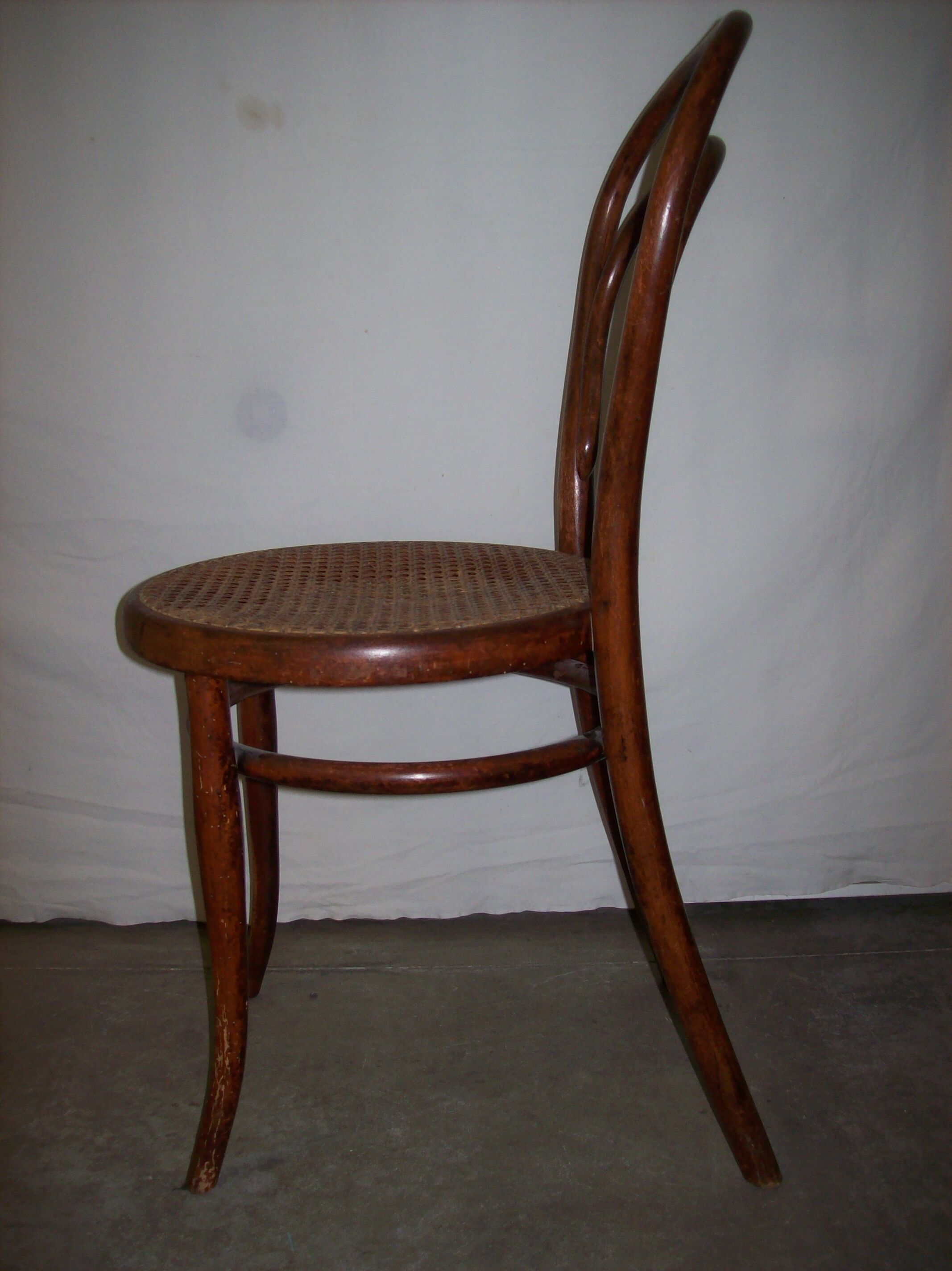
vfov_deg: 51.4
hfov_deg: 39.6
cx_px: 476
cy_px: 636
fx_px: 1321
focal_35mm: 36
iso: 80
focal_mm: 6
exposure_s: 1/64
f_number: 2.7
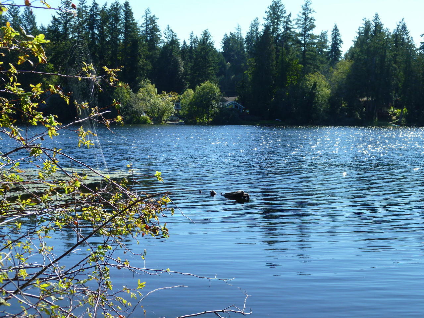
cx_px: 212
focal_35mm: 48
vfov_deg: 30.3
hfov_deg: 39.7
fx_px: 588
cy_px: 159
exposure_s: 1/200
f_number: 4.3
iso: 80
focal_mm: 8.6
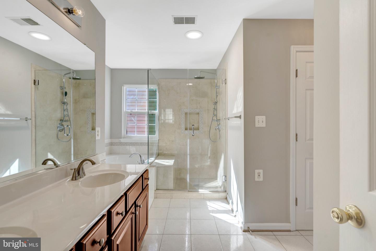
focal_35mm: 16
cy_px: 126
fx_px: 167
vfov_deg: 73.7
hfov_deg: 96.7
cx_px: 188
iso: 1250
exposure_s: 1/320
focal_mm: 16
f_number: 8
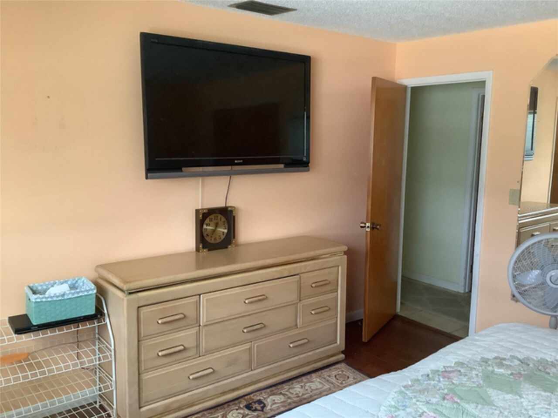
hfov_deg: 58.4
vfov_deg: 45.4
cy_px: 209
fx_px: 500
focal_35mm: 31
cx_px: 279
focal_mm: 3.3
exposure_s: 1/40
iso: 250
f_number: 2.4
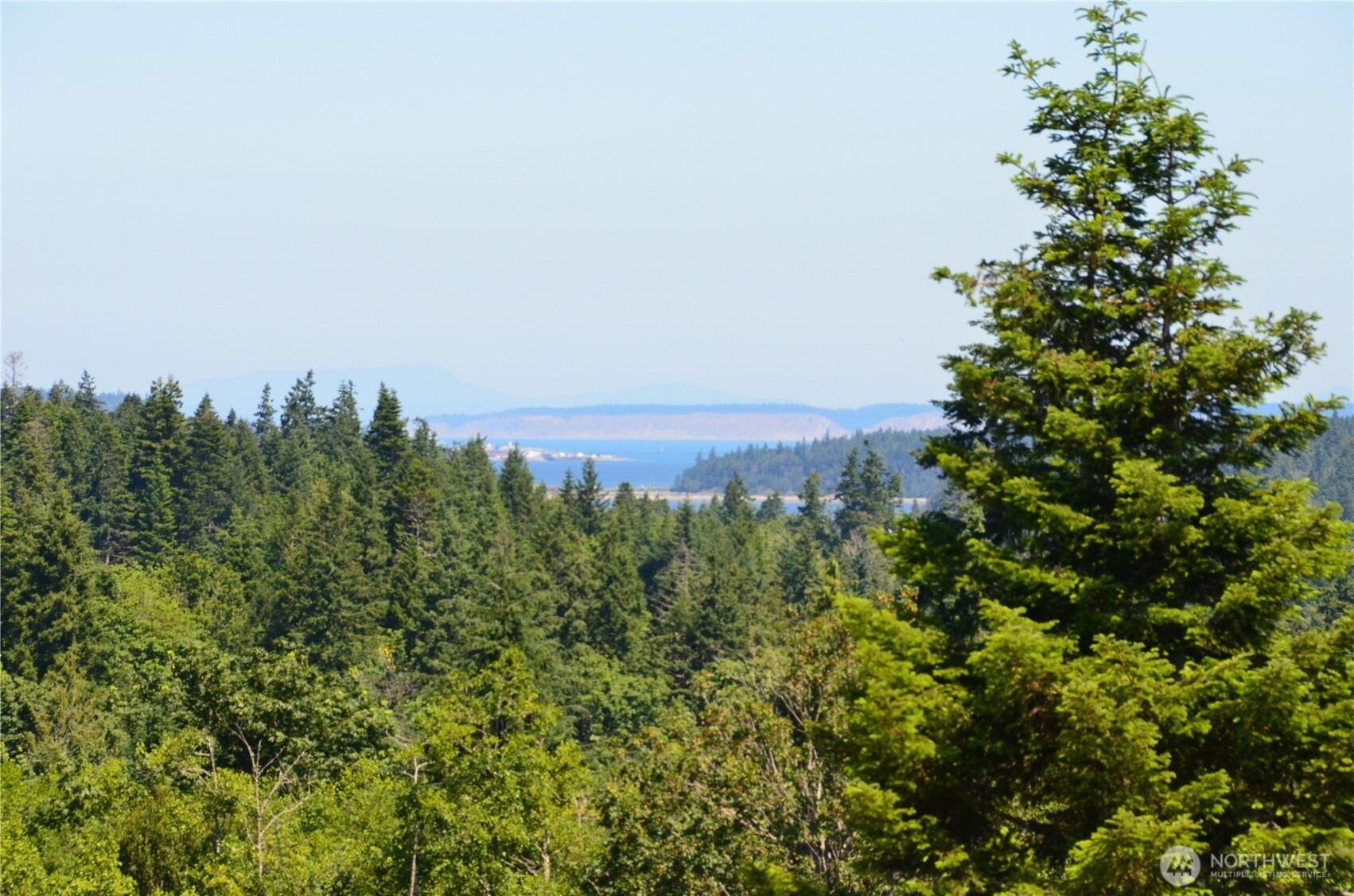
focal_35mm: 202
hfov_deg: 10.2
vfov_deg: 6.8
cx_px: 677
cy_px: 448
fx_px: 7600
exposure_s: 1/1250
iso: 1600
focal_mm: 135
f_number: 13
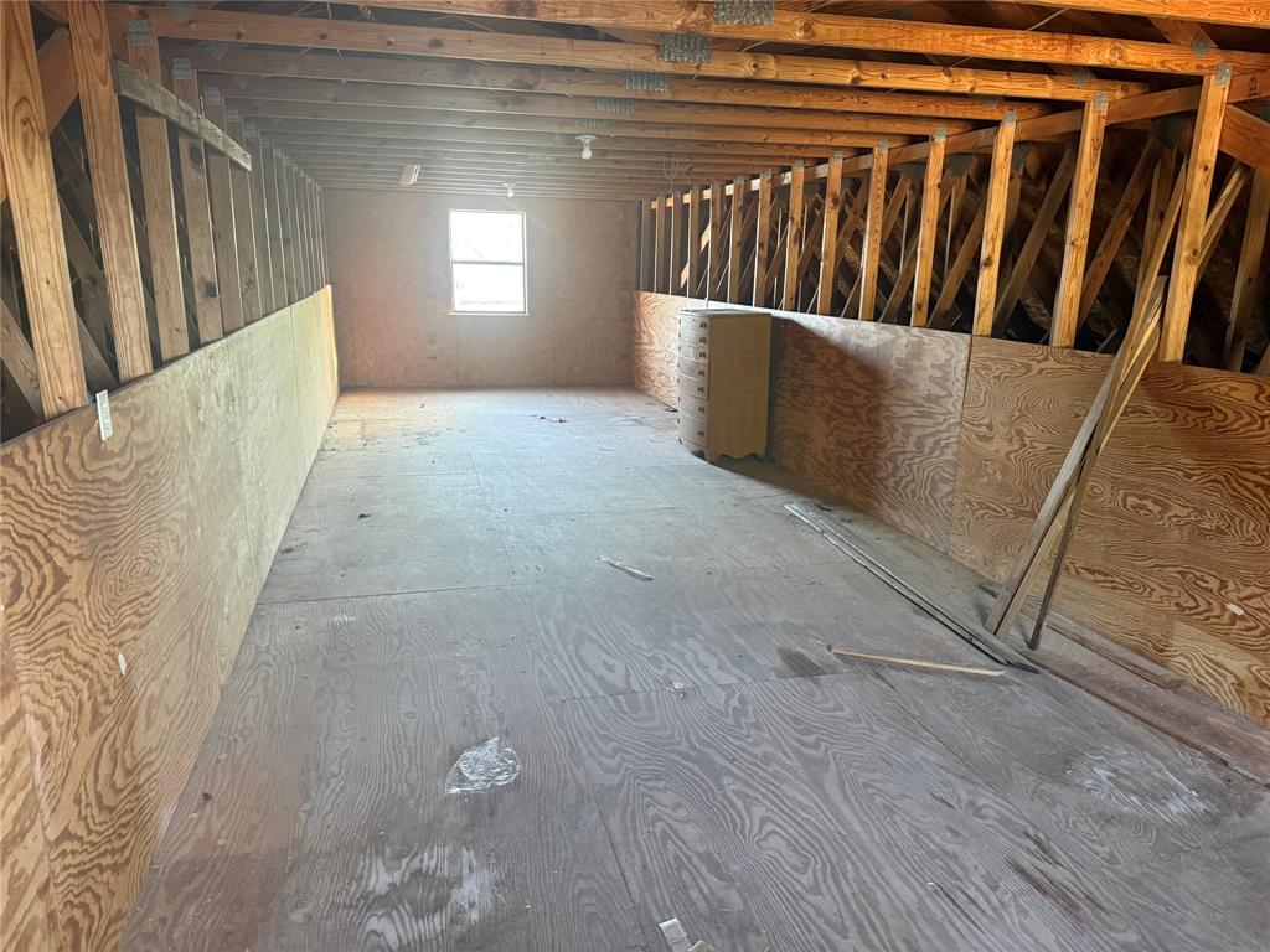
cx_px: 635
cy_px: 476
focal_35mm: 24
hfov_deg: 71.6
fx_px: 881
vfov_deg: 56.8
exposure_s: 1/60
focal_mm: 6.76
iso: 500
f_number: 1.78
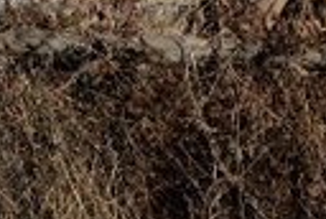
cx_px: -344
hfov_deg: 10.1
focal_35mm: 187
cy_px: -346
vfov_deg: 6.9
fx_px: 1697
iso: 400
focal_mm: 20
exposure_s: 1/420
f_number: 11
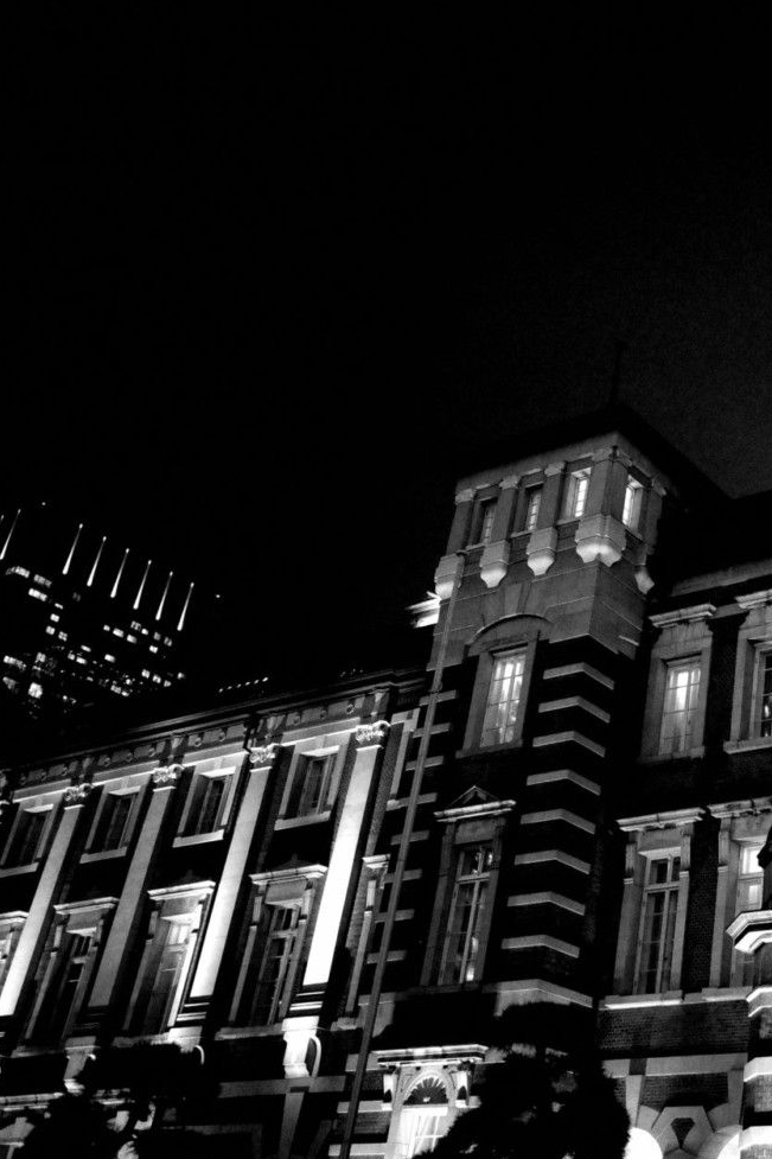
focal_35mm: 43
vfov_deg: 45.4
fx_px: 1384
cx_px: 867
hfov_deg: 28.1
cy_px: 571
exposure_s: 1/30
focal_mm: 18.3
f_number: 2.8
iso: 5000
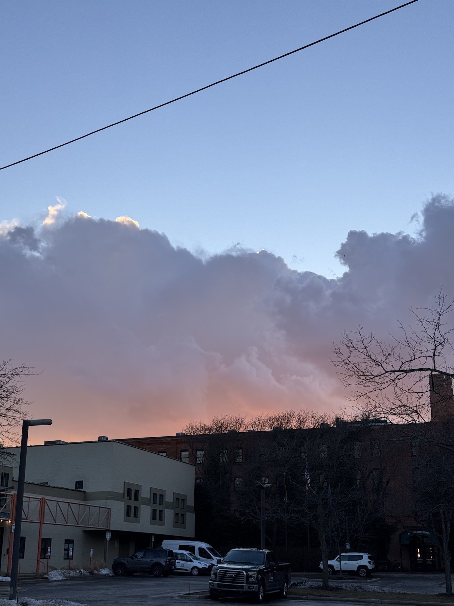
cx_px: 227
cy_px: 303
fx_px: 840
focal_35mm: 48
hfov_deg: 30.3
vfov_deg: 39.7
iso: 64
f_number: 1.78
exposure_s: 1/715
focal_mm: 6.76
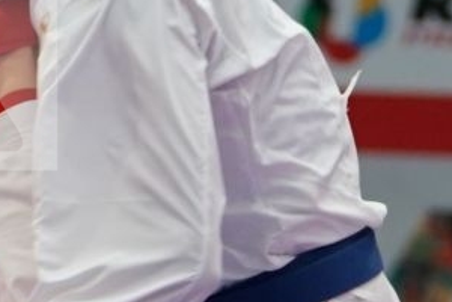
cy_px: 568
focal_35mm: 1032
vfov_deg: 1.3
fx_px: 12956
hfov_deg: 2.0
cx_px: -83
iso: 1000
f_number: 2.8
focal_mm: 115
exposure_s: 1/800
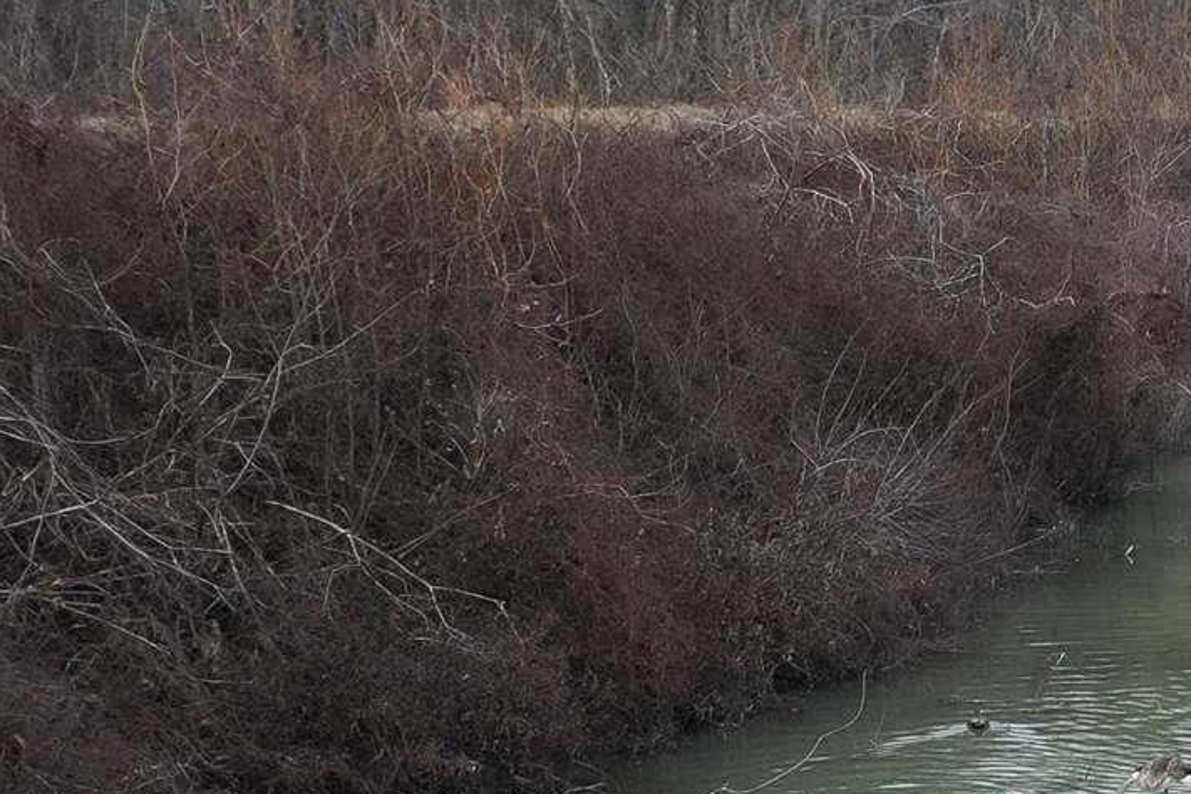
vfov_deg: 10.9
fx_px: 4003
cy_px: 1218
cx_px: 1901
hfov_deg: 15.3
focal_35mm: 121
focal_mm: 10.26
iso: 100
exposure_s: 1/800
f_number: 2.8
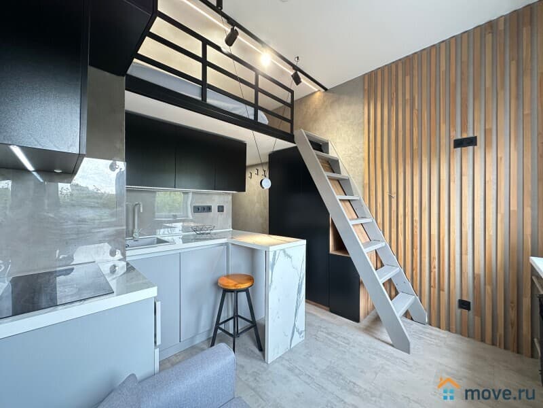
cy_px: 204
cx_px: 272
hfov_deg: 102.1
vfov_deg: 85.7
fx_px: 220
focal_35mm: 14
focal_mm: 2.22
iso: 200
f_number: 2.2
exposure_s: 1/52
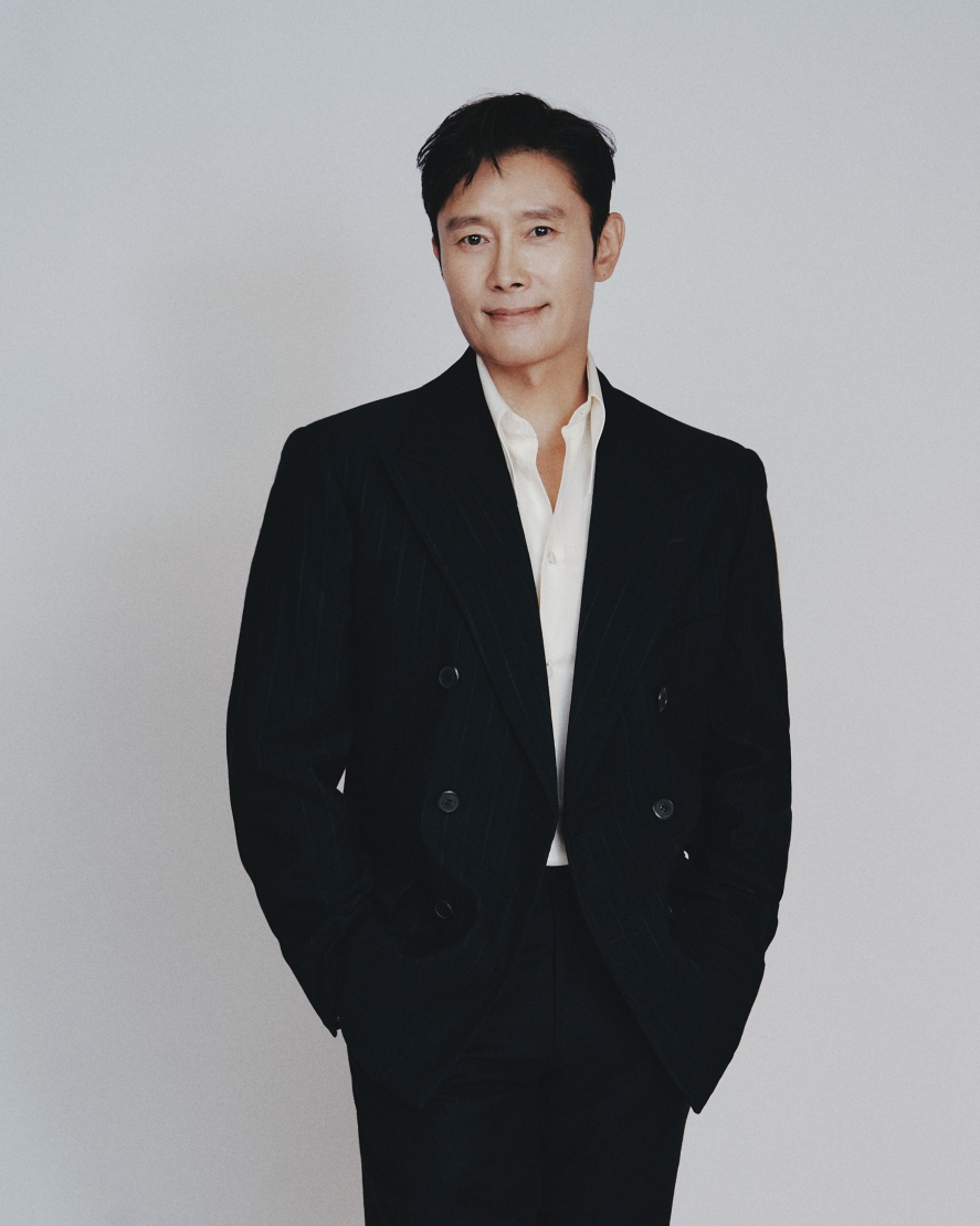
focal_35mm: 80
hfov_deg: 19.2
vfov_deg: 23.8
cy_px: 729
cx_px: 491
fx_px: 2901
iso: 1600
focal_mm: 46.7
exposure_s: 1/125
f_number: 9
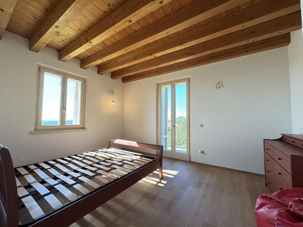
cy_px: 114
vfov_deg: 85.7
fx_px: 123
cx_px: 152
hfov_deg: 102.1
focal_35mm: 14
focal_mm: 2.22
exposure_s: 1/100
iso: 80
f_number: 2.2
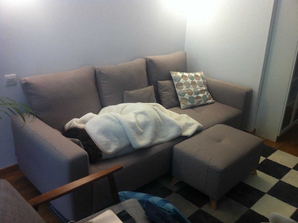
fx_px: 301
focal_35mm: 35
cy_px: 112
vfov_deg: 40.6
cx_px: 149
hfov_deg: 52.7
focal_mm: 3.85
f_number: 2.8
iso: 125
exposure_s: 1/15
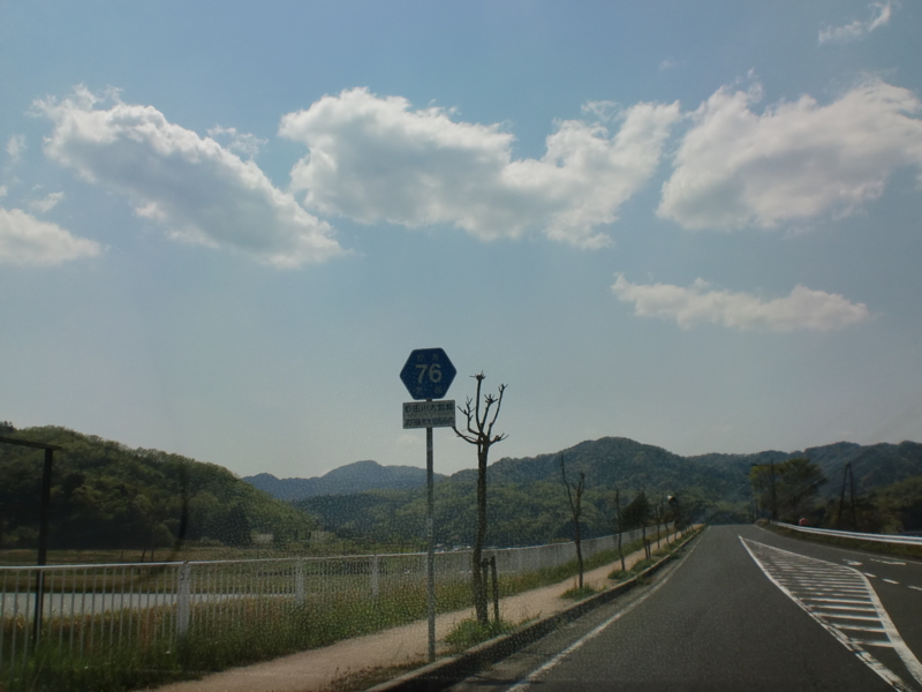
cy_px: 346
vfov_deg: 40.7
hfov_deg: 52.6
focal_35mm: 35
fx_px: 932
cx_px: 461
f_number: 5.6
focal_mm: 6.3
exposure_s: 1/1250
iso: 64
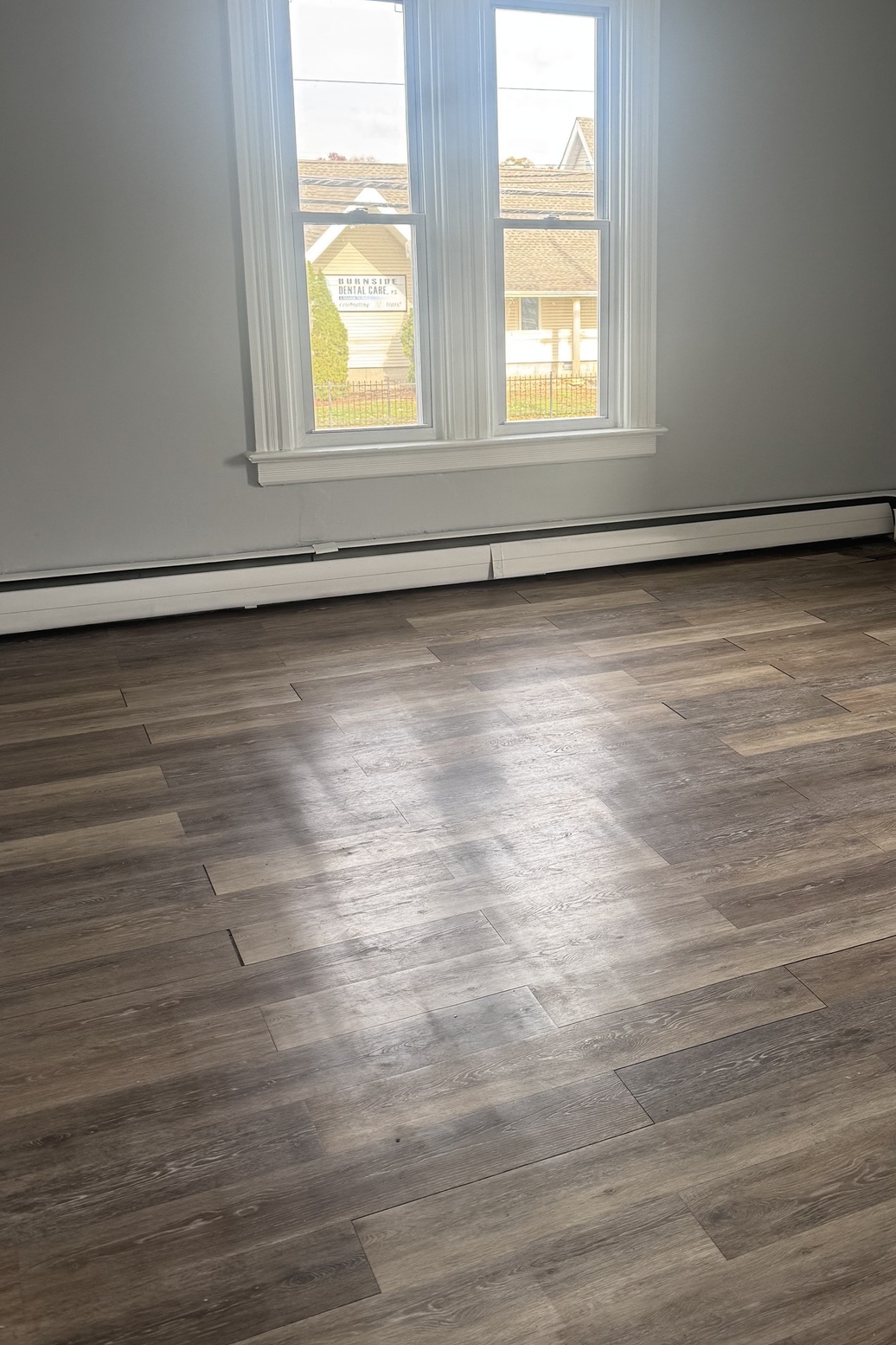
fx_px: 1381
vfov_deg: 51.6
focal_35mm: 37
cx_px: 679
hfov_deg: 35.1
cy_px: 552
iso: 80
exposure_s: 1/121
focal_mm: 6.76
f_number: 1.78
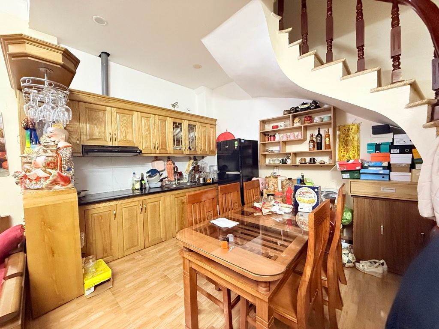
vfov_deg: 85.7
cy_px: 164
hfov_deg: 102.1
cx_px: 220
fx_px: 178
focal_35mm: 14
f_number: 2.2
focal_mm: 2.22
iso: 640
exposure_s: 1/50
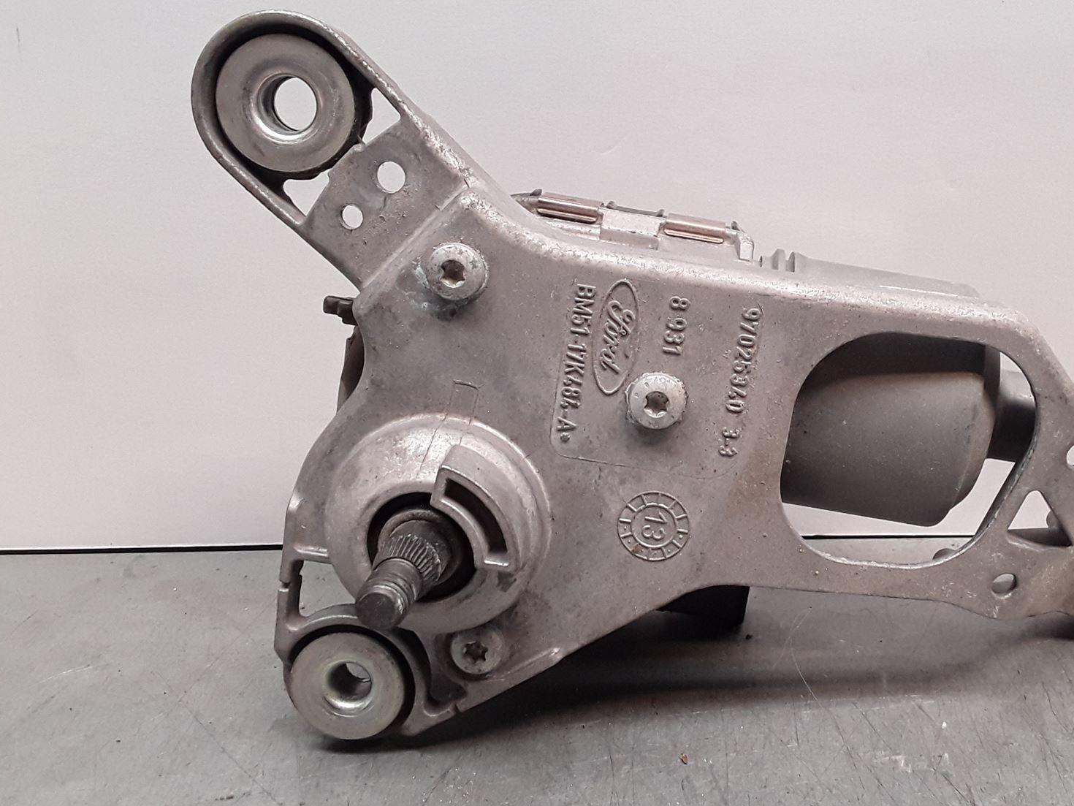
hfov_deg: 47.3
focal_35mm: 39
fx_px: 1210
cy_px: 380
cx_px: 684
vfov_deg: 36.8
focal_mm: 2.91
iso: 100
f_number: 1.9
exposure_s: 1/100
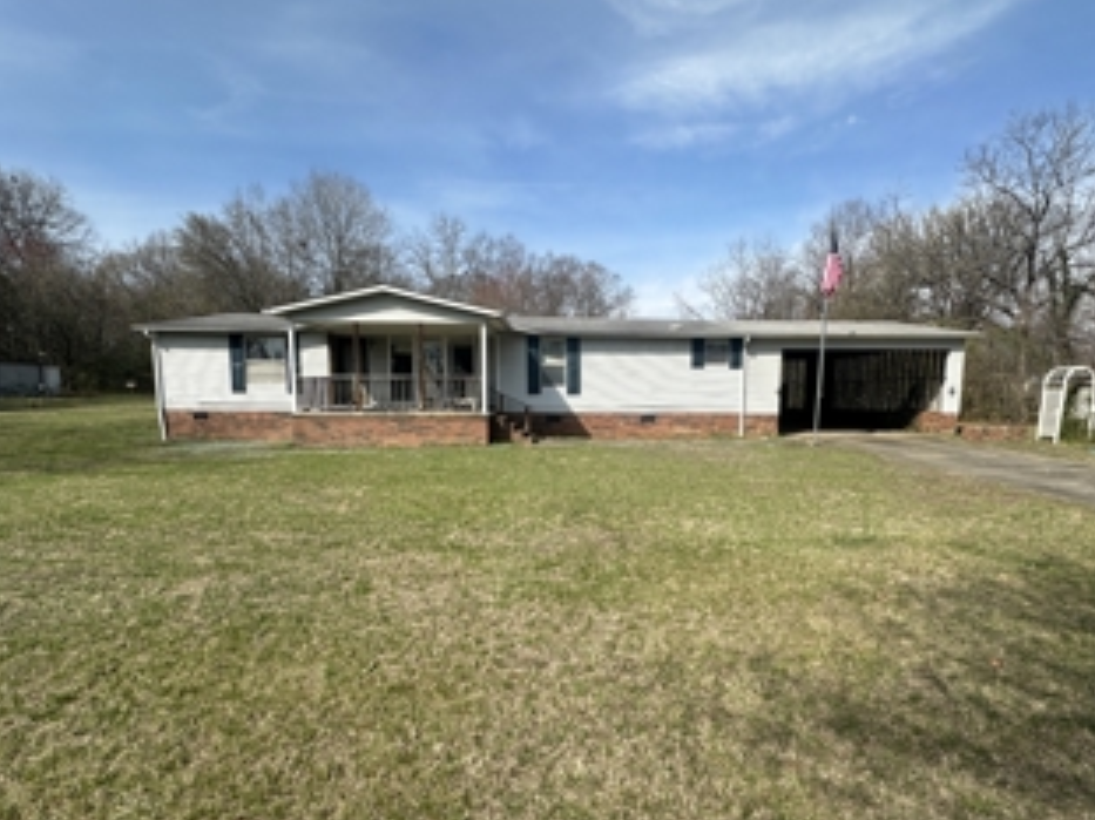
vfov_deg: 71.2
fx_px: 569
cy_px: 468
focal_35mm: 18
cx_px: 588
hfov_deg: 87.6
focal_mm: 2.22
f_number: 2.2
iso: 50
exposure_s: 1/1795
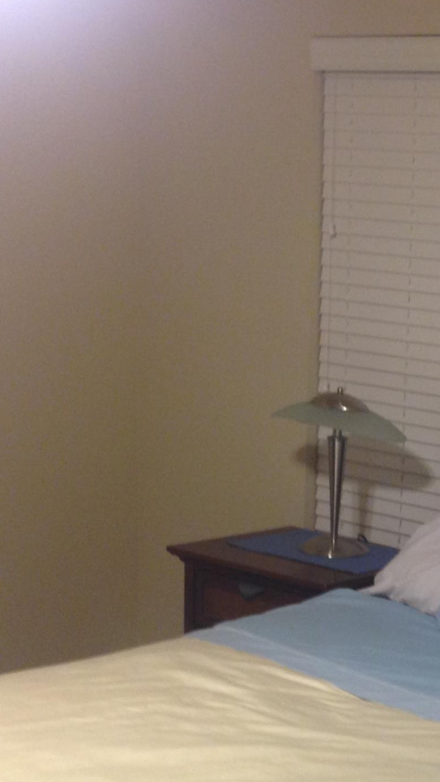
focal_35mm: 77
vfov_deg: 27.0
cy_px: 615
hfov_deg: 15.0
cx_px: 556
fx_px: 1597
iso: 100
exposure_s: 1/20
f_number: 2.4
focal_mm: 4.12
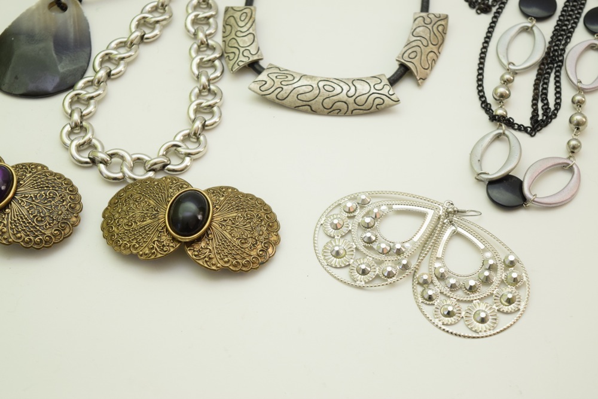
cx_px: 299
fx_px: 1371
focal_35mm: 82
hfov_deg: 24.6
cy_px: 200
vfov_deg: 16.6
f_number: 5.6
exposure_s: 1/125
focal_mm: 55
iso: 640
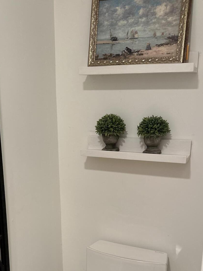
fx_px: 336
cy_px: 196
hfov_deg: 33.5
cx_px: 83
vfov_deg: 42.8
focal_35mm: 43
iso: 160
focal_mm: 6.86
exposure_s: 1/120
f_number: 1.78
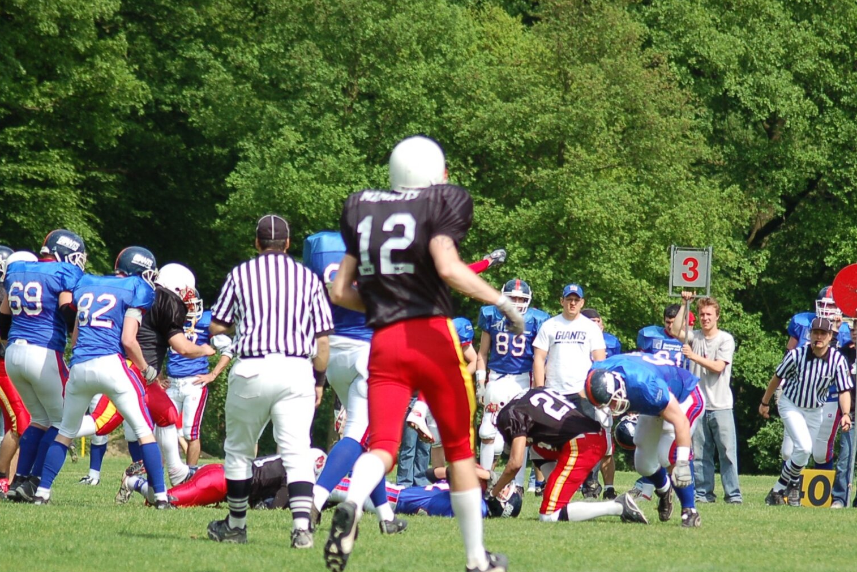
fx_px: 6214
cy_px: 363
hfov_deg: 7.9
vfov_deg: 5.3
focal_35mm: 261
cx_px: 470
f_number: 4.5
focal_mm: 120
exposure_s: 1/1000
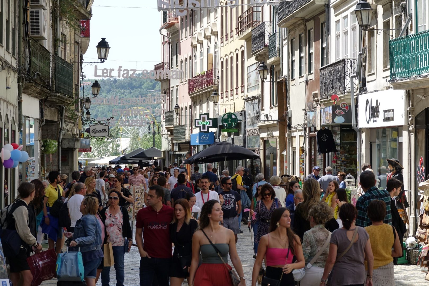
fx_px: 1466
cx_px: 214
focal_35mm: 123
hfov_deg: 16.7
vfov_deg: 11.1
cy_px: 143
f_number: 4
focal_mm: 44.93
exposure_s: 1/400
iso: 100
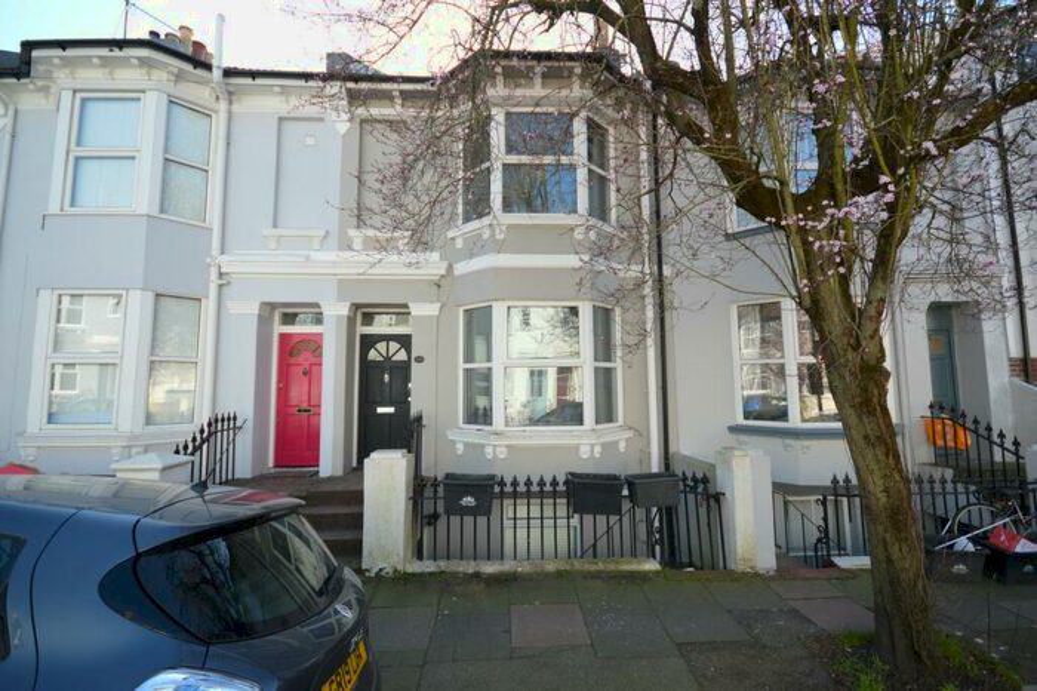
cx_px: 518
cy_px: 346
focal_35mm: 15
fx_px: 432
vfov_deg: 77.3
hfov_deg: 100.4
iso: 110
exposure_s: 1/125
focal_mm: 10
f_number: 5.6
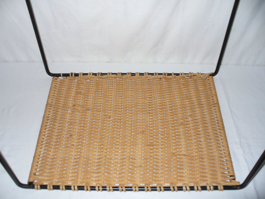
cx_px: 132
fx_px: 283
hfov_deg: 50.1
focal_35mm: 37
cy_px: 100
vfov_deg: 38.7
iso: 100
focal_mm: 6.1
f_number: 2.8
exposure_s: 1/30
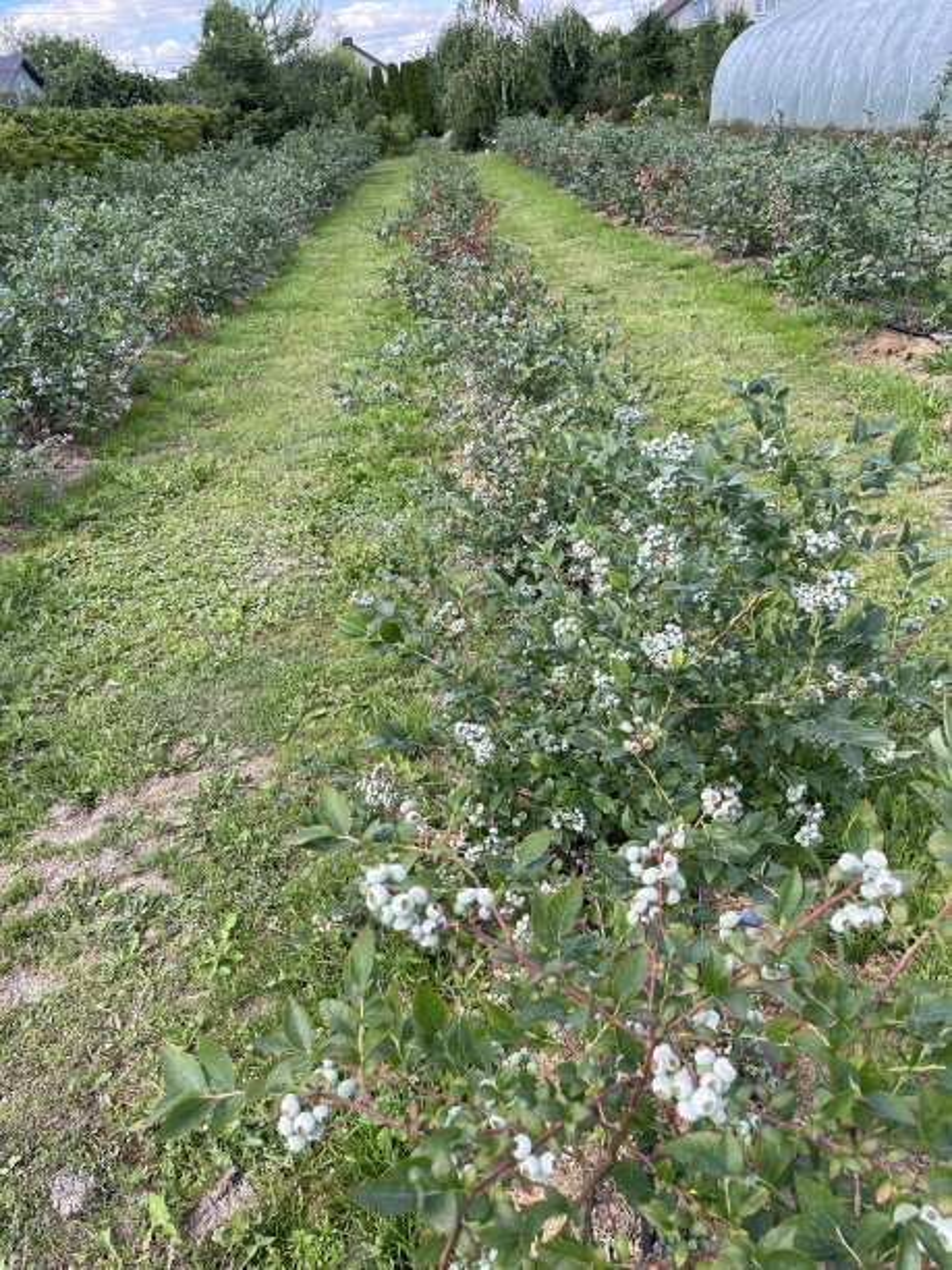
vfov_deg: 67.3
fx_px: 953
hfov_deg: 53.1
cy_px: 635
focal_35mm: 26
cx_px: 476
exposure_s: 1/561
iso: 32
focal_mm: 4.2
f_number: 1.6
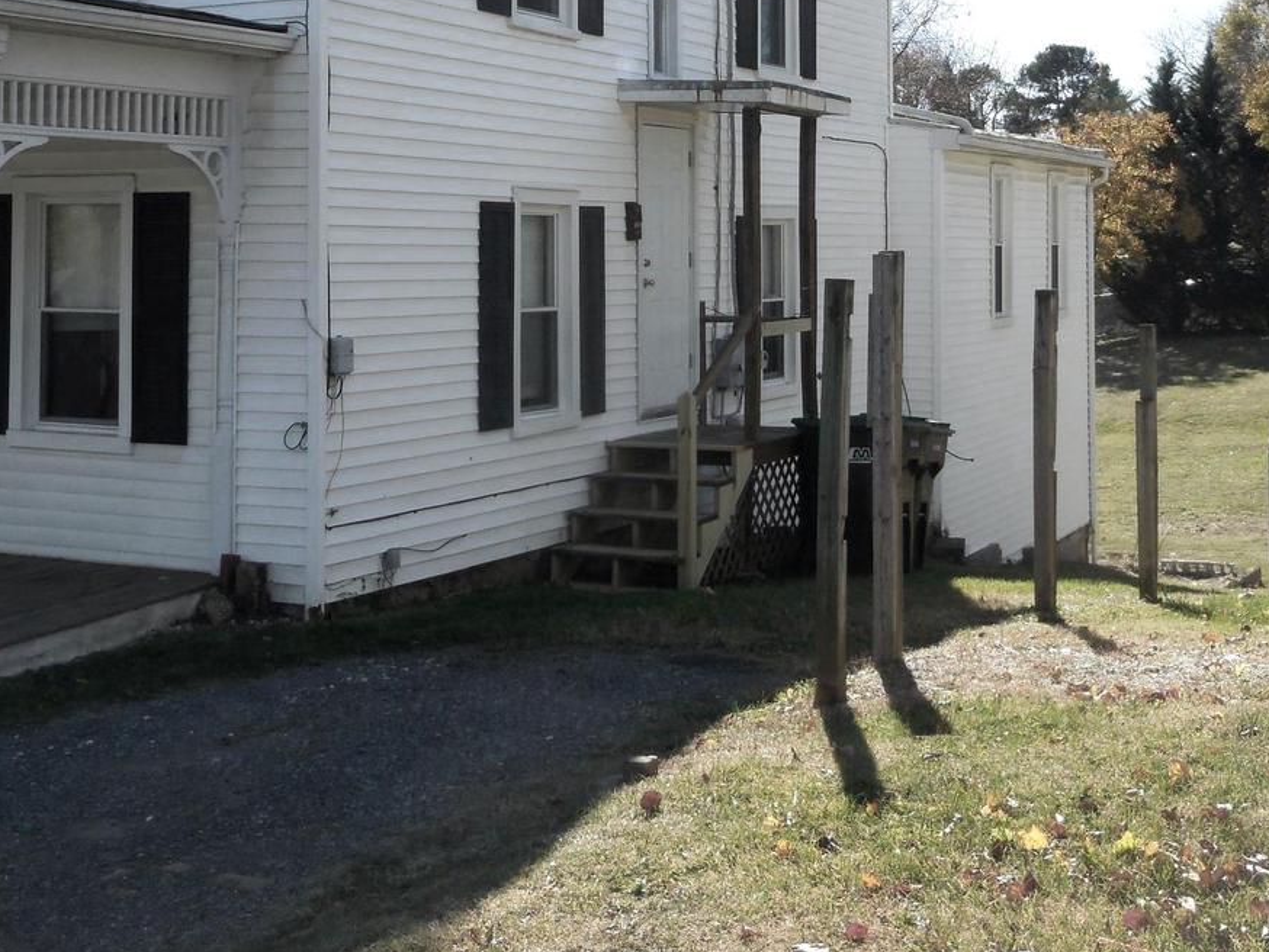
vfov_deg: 25.6
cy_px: 184
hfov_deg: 34.3
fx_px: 2053
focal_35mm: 56
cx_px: 623
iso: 125
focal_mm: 6.1
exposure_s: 1/800
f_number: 3.4
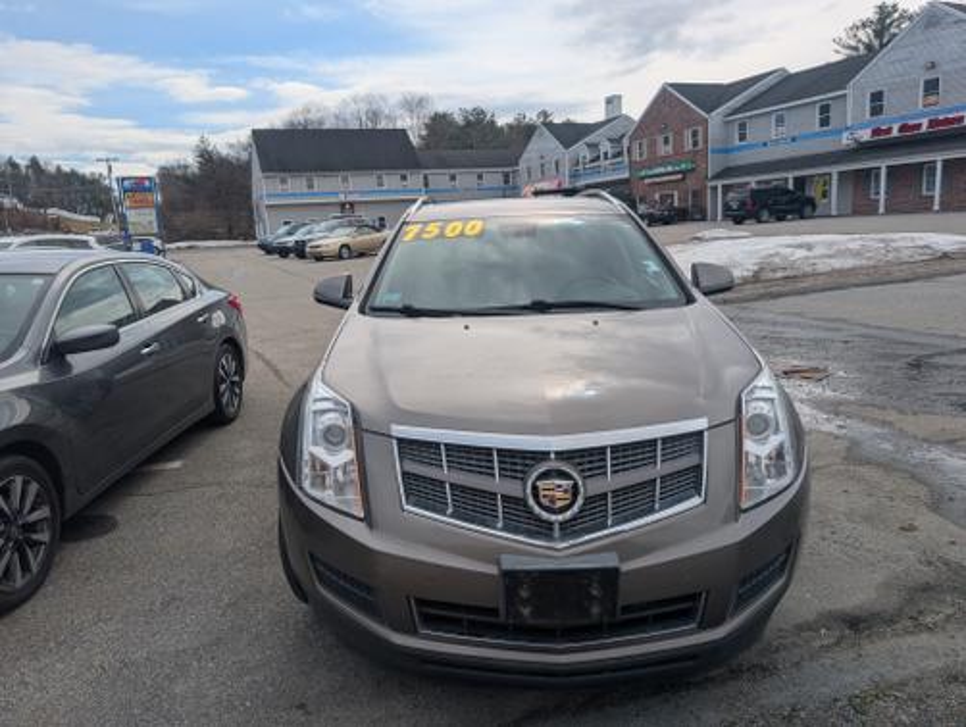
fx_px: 671
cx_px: 483
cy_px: 364
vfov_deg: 56.9
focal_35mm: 24
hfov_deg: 71.5
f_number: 1.68
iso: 24
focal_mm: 6.9
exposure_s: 1/1346
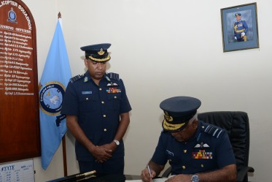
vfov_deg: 29.7
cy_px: 116
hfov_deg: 43.5
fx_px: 340
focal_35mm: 45
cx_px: 119
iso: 800
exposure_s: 1/160
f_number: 7.1
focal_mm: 28
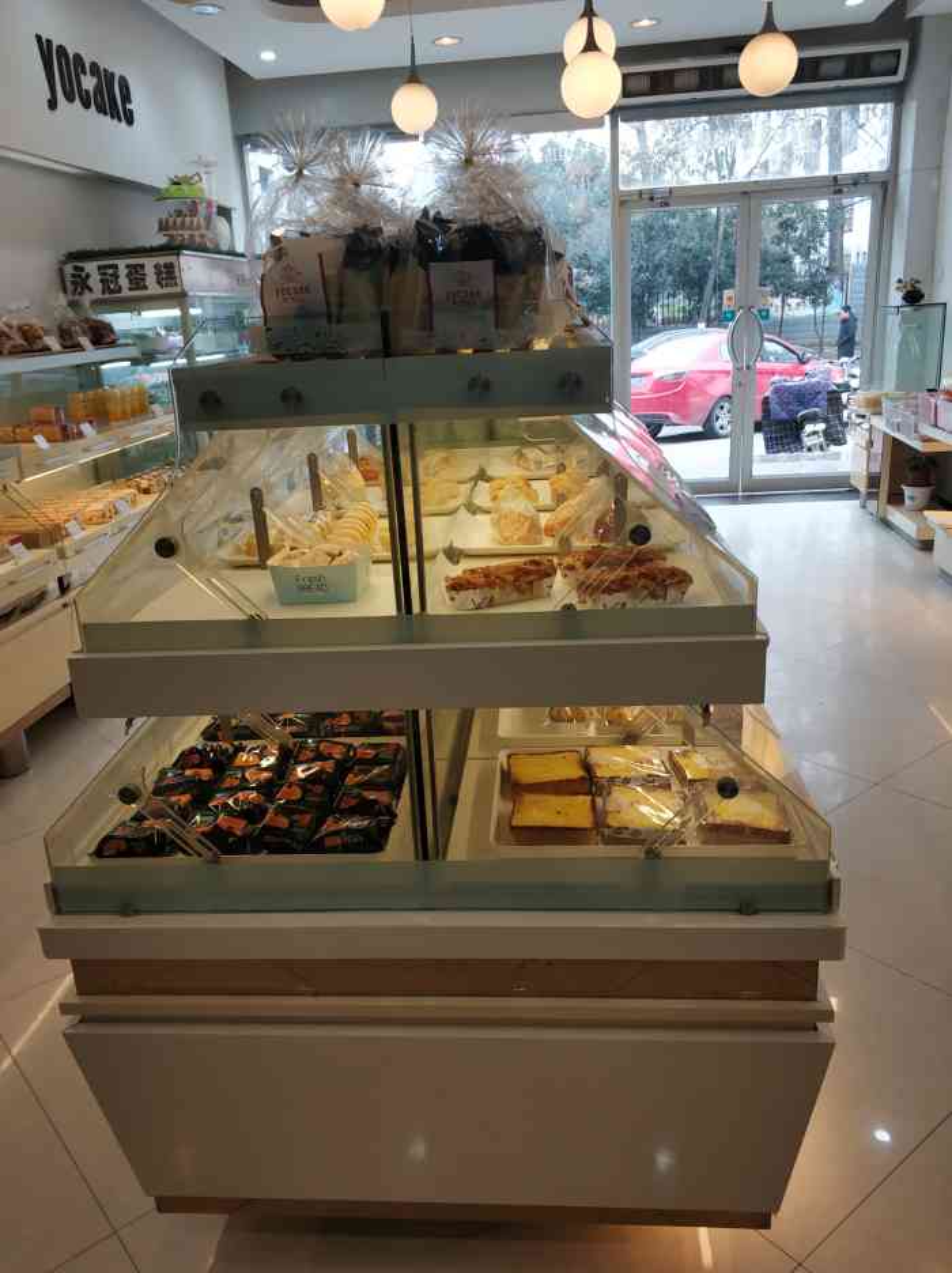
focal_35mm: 27
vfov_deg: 65.4
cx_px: 476
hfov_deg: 51.3
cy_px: 636
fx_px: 992
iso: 200
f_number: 1.8
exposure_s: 1/100
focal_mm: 3.82
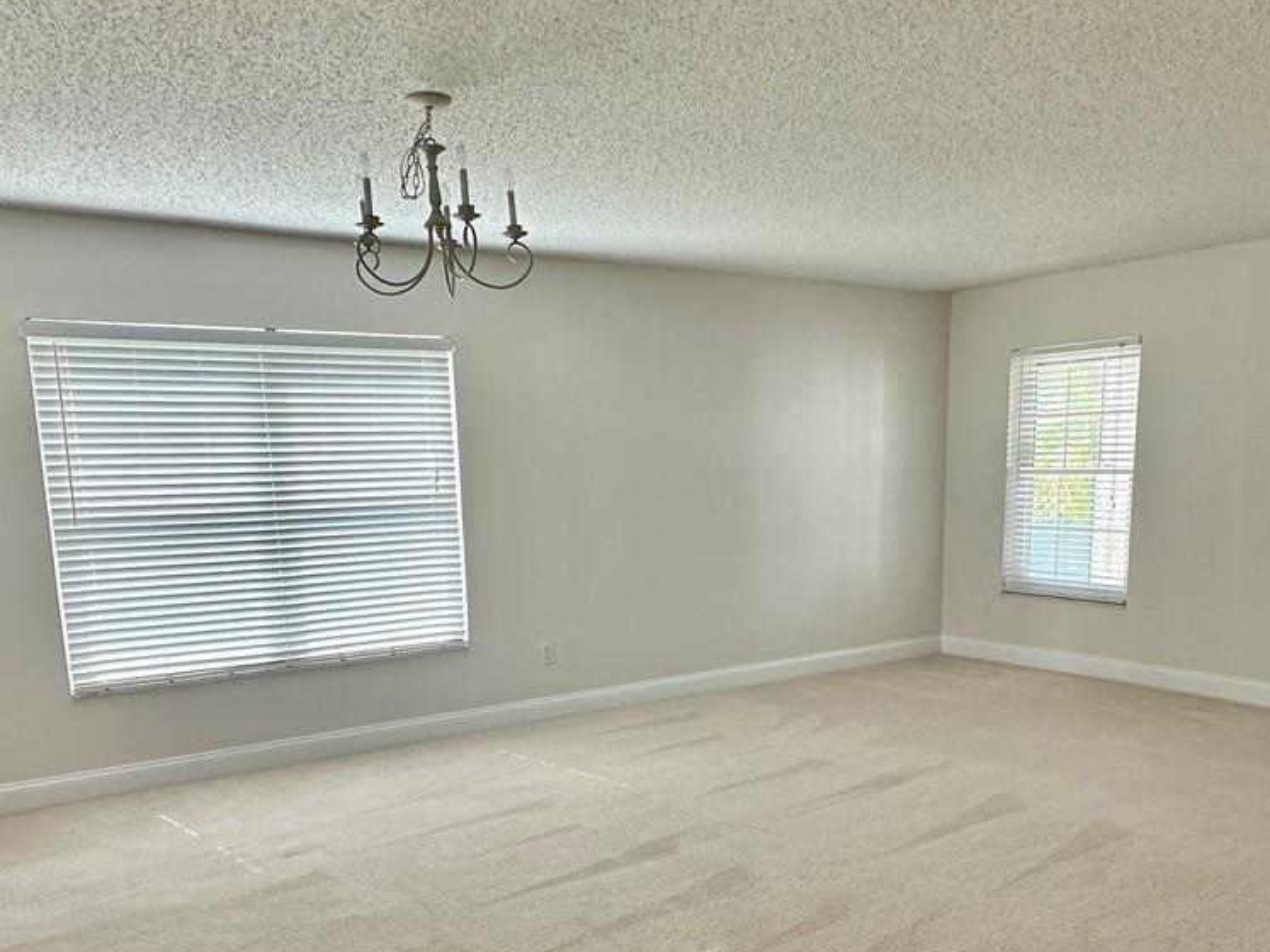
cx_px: 653
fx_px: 1100
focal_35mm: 30
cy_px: 658
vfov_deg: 45.8
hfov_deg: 60.0
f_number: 2.2
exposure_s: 1/99
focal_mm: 2.22
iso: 80
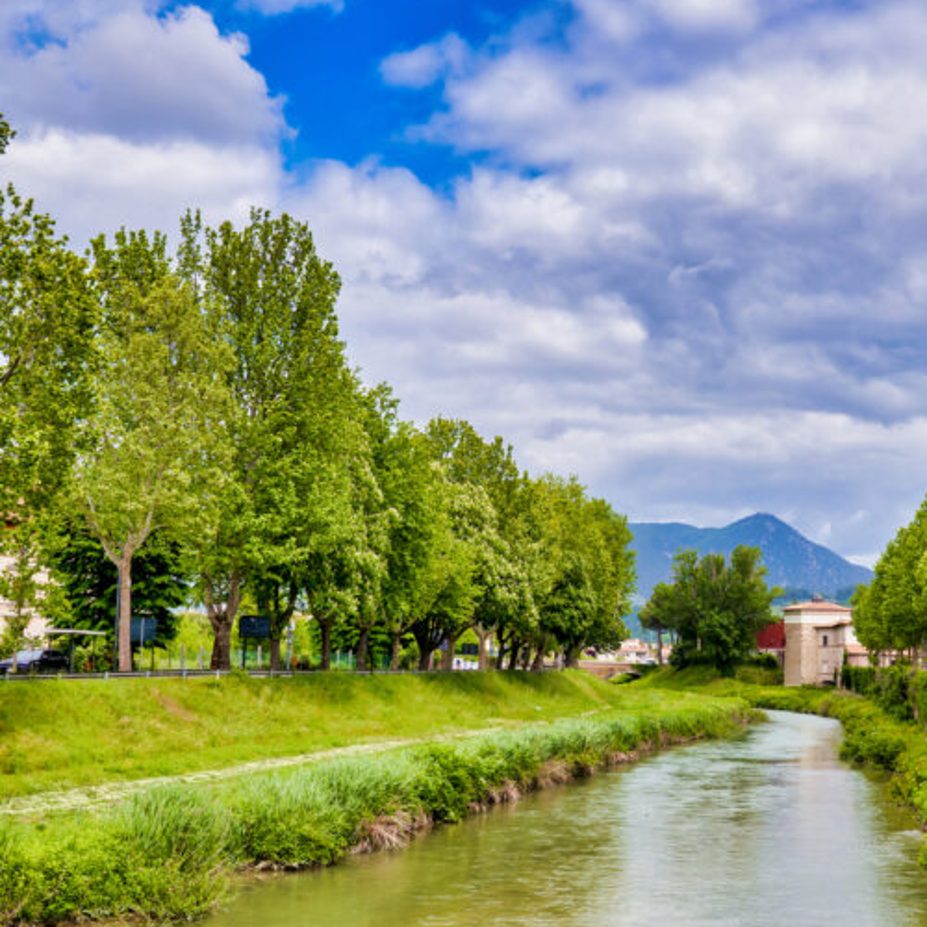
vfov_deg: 36.1
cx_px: 653
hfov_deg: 35.5
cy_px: 465
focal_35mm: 47
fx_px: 1424
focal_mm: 13.31
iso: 100
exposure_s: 1/1250
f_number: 3.2
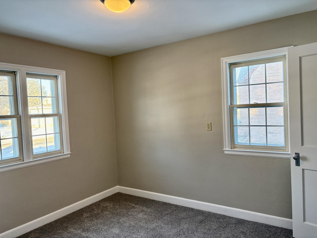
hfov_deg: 67.3
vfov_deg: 53.1
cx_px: 158
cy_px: 119
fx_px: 238
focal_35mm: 26
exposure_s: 1/120
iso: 160
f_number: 1.6
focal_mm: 5.96
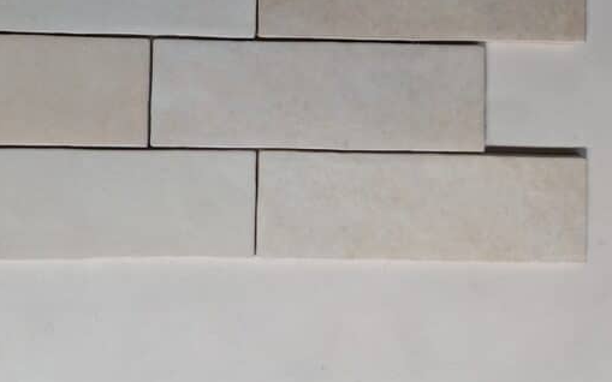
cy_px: 53
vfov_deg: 30.8
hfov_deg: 48.2
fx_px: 667
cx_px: 189
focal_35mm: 40
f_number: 1.89
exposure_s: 1/172
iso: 57
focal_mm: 5.43
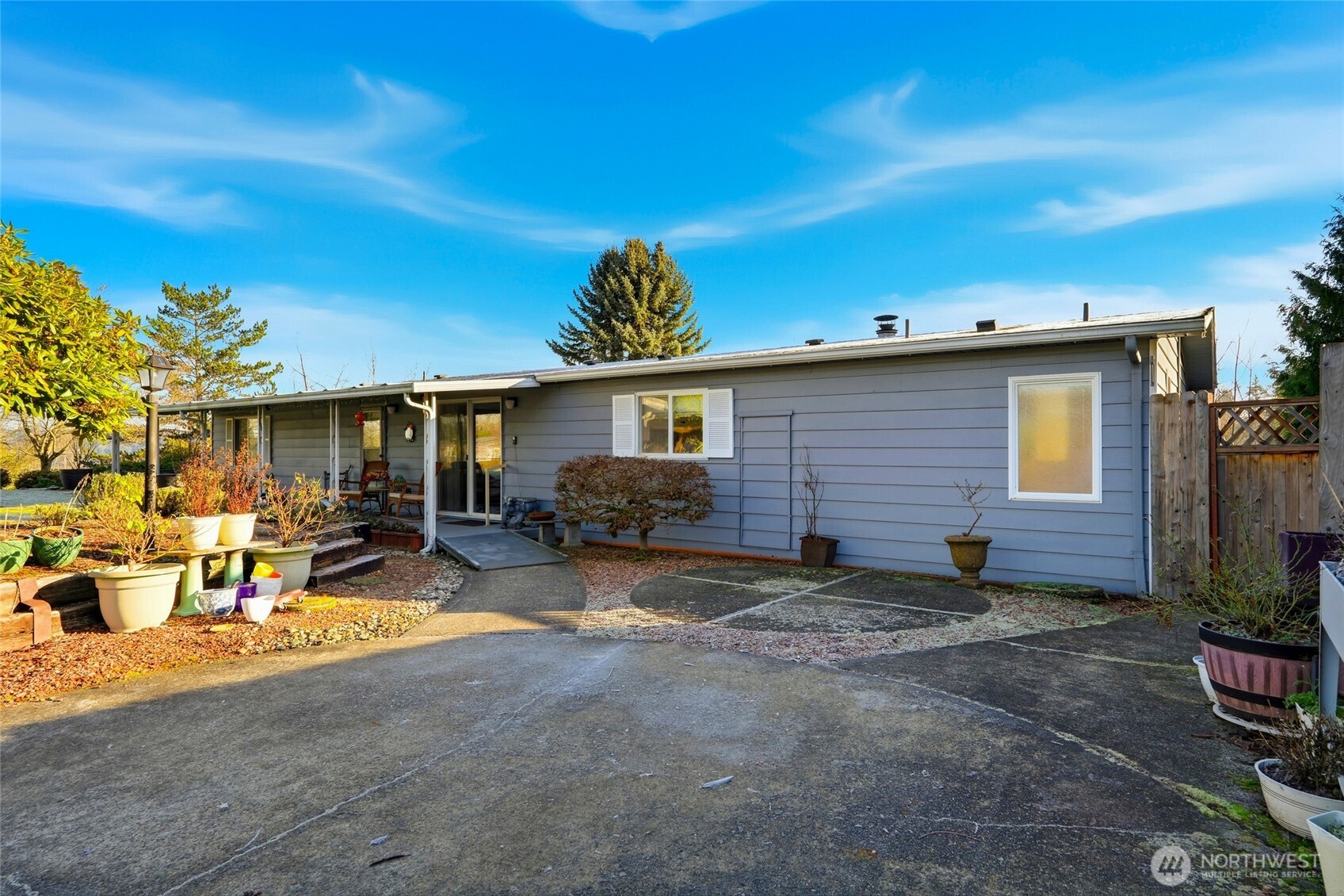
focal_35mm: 20
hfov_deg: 84.0
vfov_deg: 61.9
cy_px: 448
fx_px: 746
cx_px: 672
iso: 400
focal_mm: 20
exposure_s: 1/5000
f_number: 9
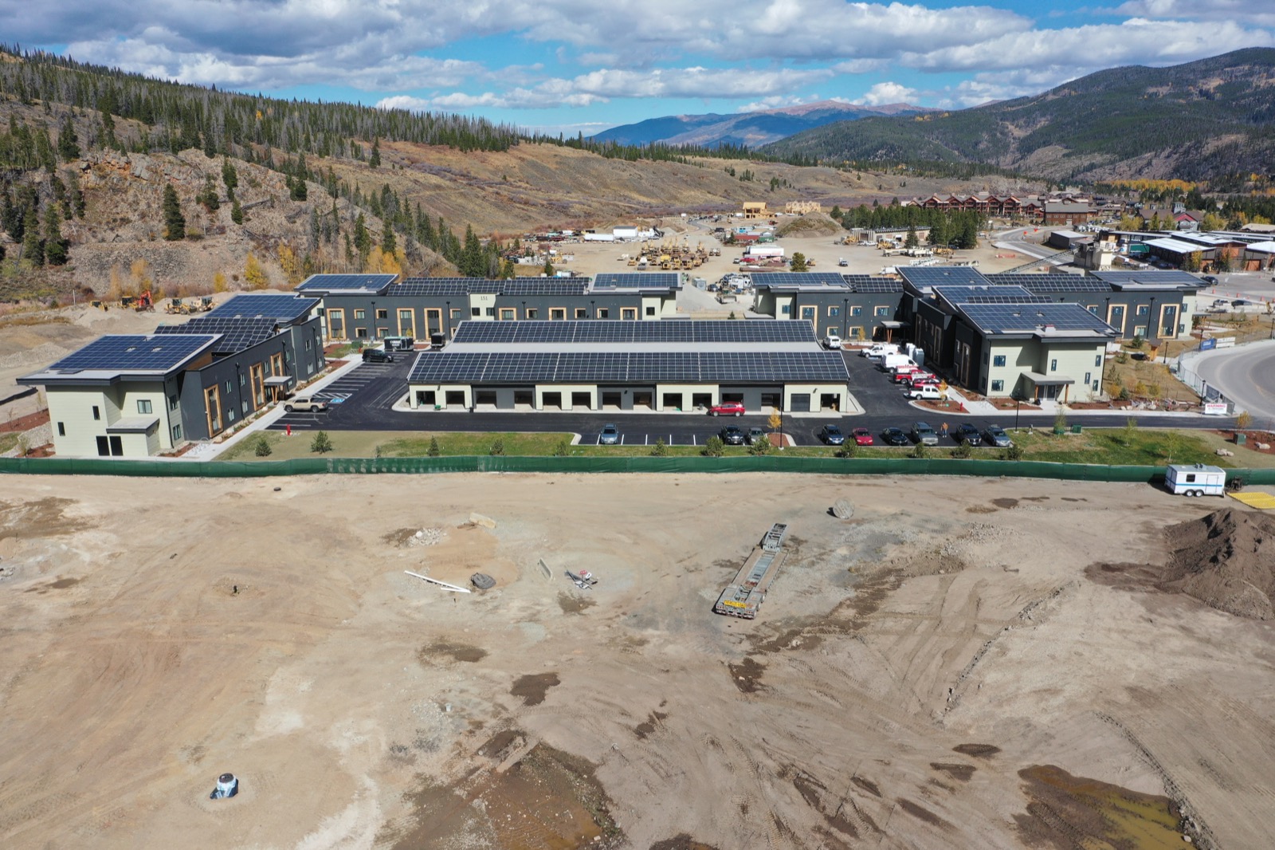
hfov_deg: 65.5
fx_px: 991
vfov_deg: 46.4
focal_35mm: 28
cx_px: 638
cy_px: 425
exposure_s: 1/500
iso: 100
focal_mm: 10.26
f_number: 6.3
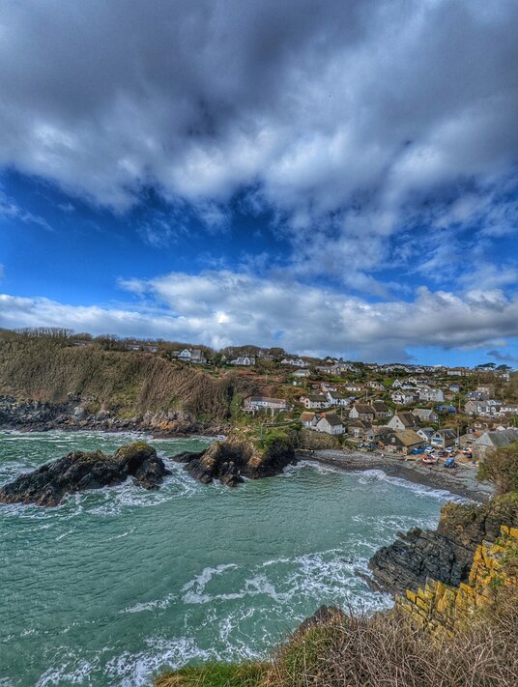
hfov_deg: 78.3
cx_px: 259
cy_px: 344
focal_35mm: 16
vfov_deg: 94.4
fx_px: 318
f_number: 2.2
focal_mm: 2.35
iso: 60
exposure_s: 1/1408
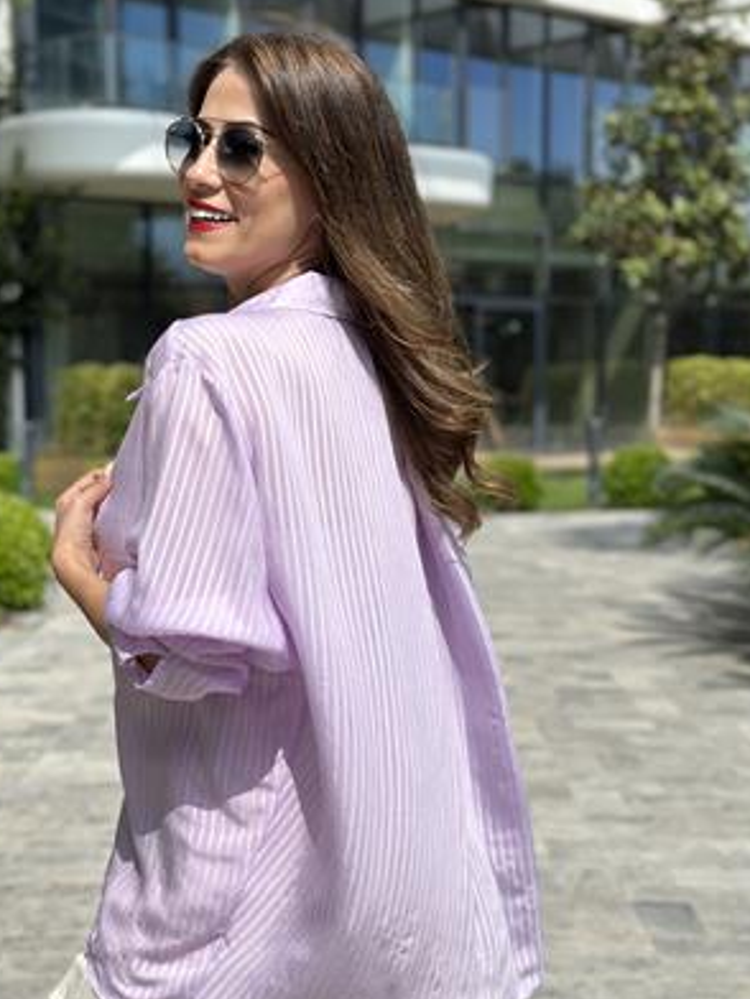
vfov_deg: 31.2
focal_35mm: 62
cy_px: 556
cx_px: 283
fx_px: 1791
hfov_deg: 23.6
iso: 100
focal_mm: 6.86
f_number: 1.78
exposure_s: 1/6211
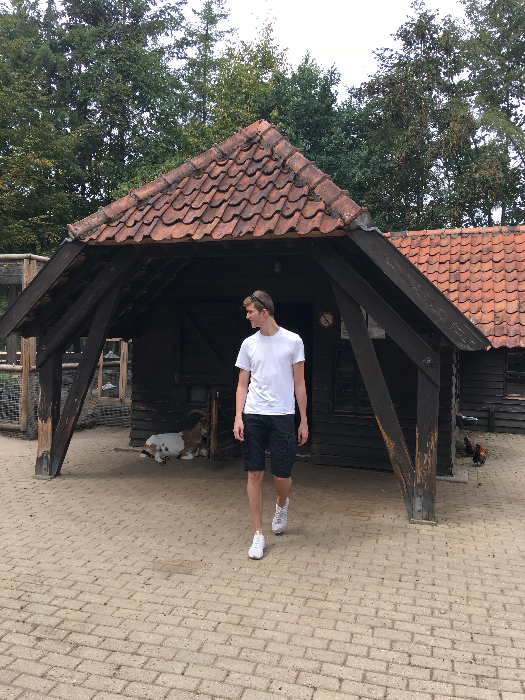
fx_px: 586
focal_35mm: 29
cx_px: 262
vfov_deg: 61.7
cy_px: 350
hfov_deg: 48.2
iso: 25
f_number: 2.2
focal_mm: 4.15
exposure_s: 1/413
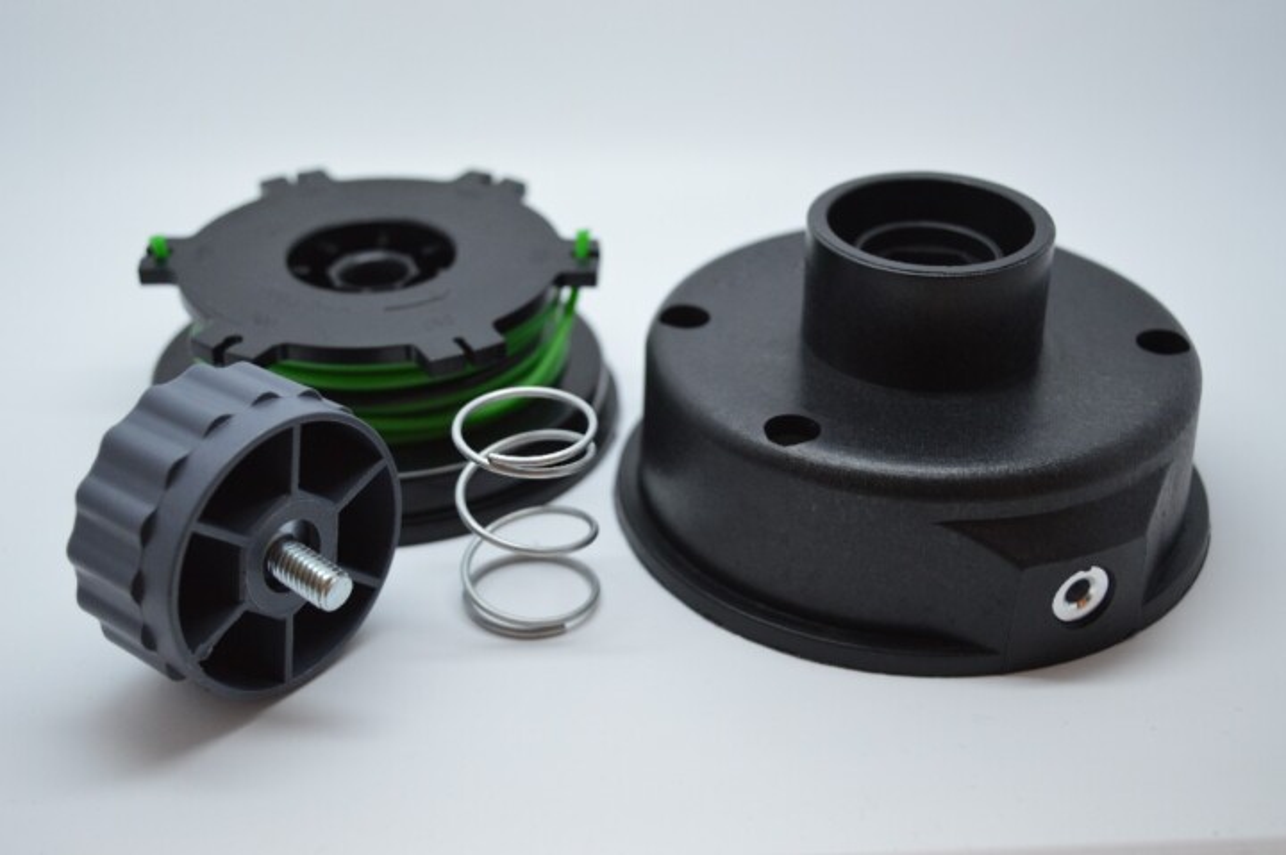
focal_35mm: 52
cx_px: 643
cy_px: 428
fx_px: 1874
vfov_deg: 25.7
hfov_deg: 37.9
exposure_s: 1/80
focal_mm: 35
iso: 400
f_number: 4.5
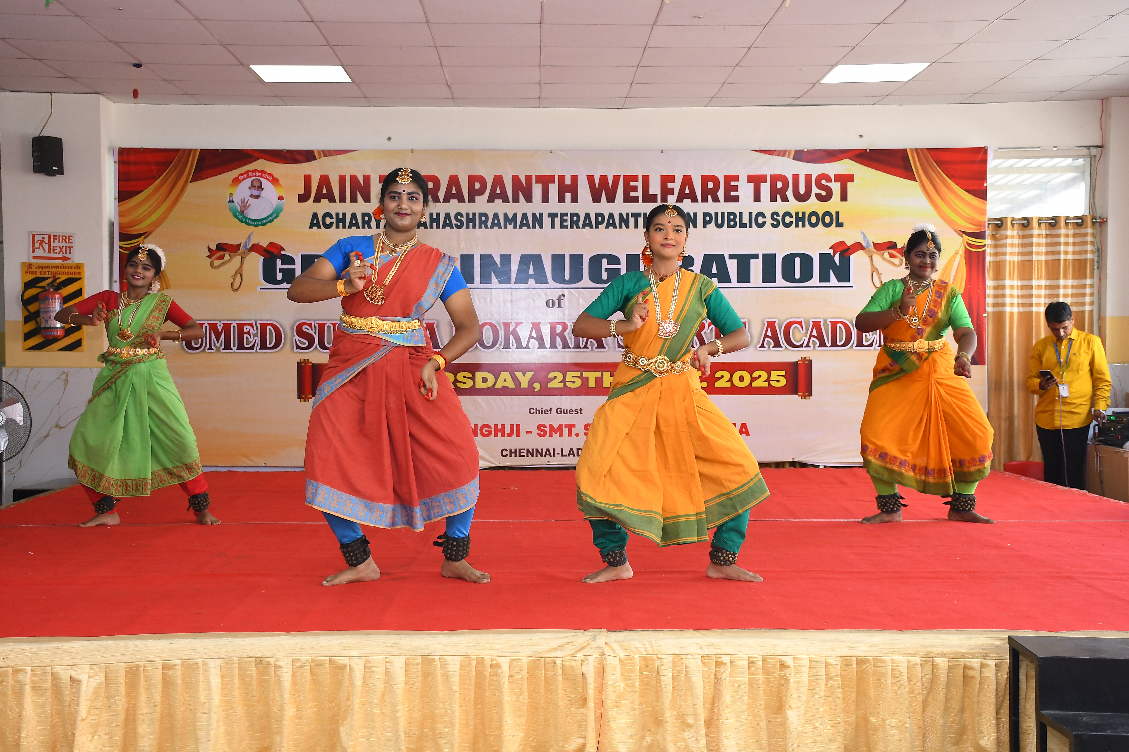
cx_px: 564
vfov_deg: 28.1
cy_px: 376
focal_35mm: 48
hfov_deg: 41.1
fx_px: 1505
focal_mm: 32
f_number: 5.6
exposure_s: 1/160
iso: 800
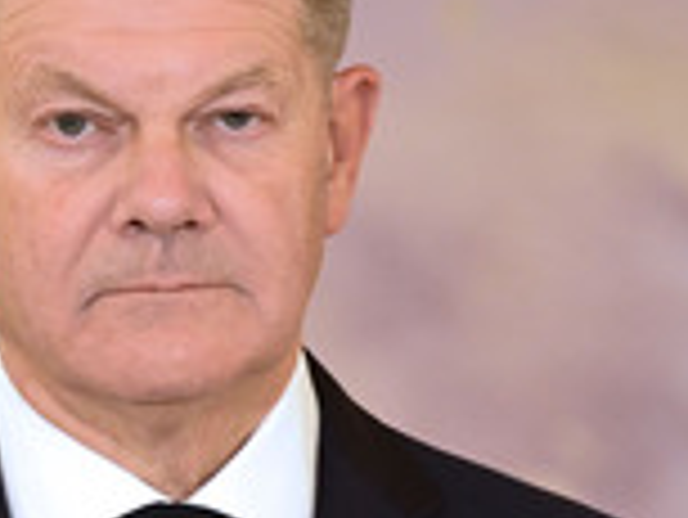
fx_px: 28185
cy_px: 369
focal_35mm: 1417
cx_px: 196
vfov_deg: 1.1
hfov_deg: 1.4
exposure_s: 1/200
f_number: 5.6
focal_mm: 500
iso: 8000
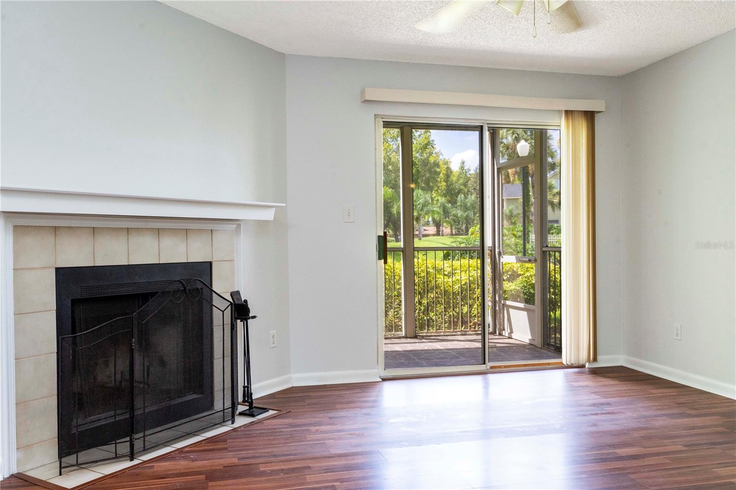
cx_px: 368
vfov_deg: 42.3
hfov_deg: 60.3
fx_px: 634
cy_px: 245
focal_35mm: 31
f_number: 22
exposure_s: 1/100
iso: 1000
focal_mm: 31
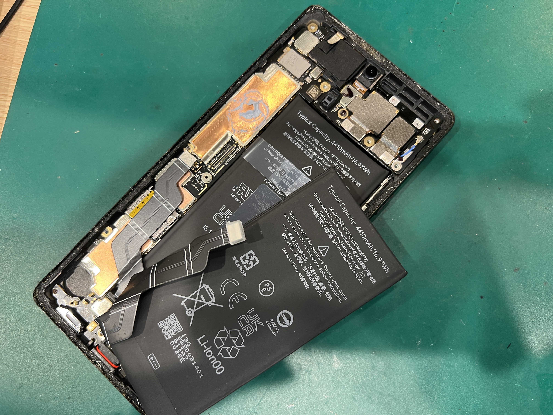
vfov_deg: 53.1
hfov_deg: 67.3
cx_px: 276
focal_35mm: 26
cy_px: 208
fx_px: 415
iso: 160
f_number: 1.5
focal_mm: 5.7
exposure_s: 1/50
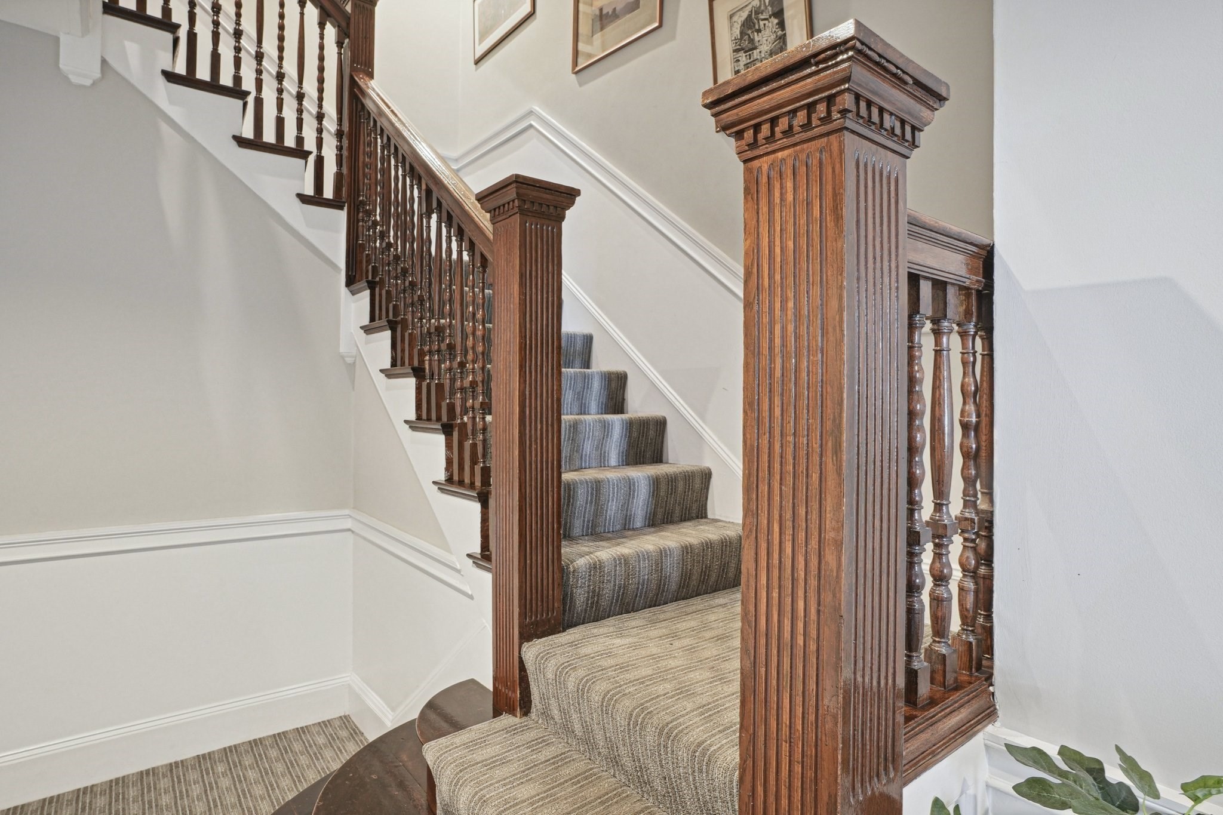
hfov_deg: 86.9
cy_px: 408
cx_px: 612
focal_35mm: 19
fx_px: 645
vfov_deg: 64.5
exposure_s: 4
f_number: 11
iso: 400
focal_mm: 19
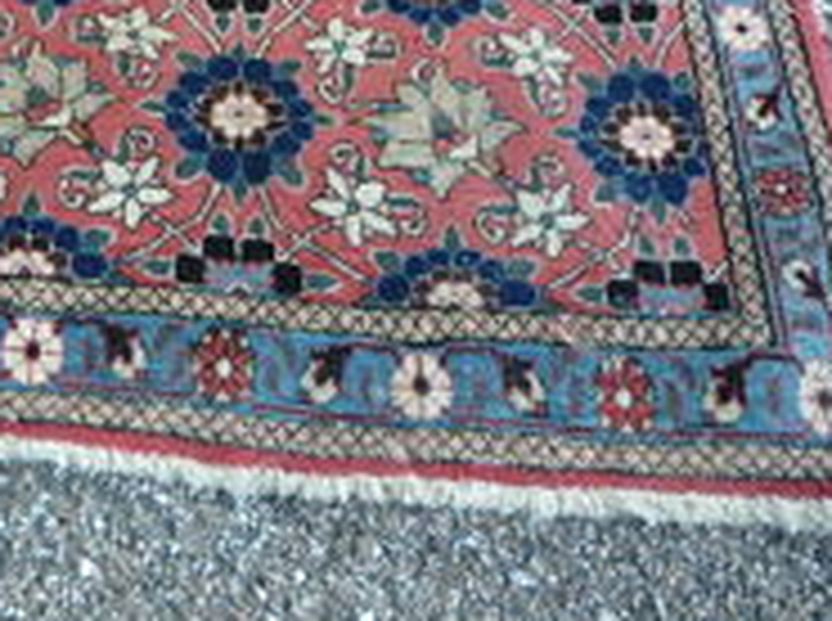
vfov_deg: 17.7
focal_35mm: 78
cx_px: 18
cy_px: -166
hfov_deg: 24.1
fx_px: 1871
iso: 100
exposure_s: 1/30
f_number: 3.3
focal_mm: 5.2
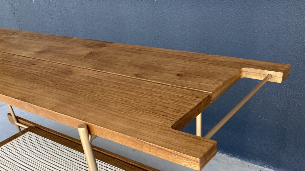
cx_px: 152
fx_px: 307
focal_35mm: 38
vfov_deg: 29.3
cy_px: 169
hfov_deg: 52.8
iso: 32
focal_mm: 4.25
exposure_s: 1/206
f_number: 1.8
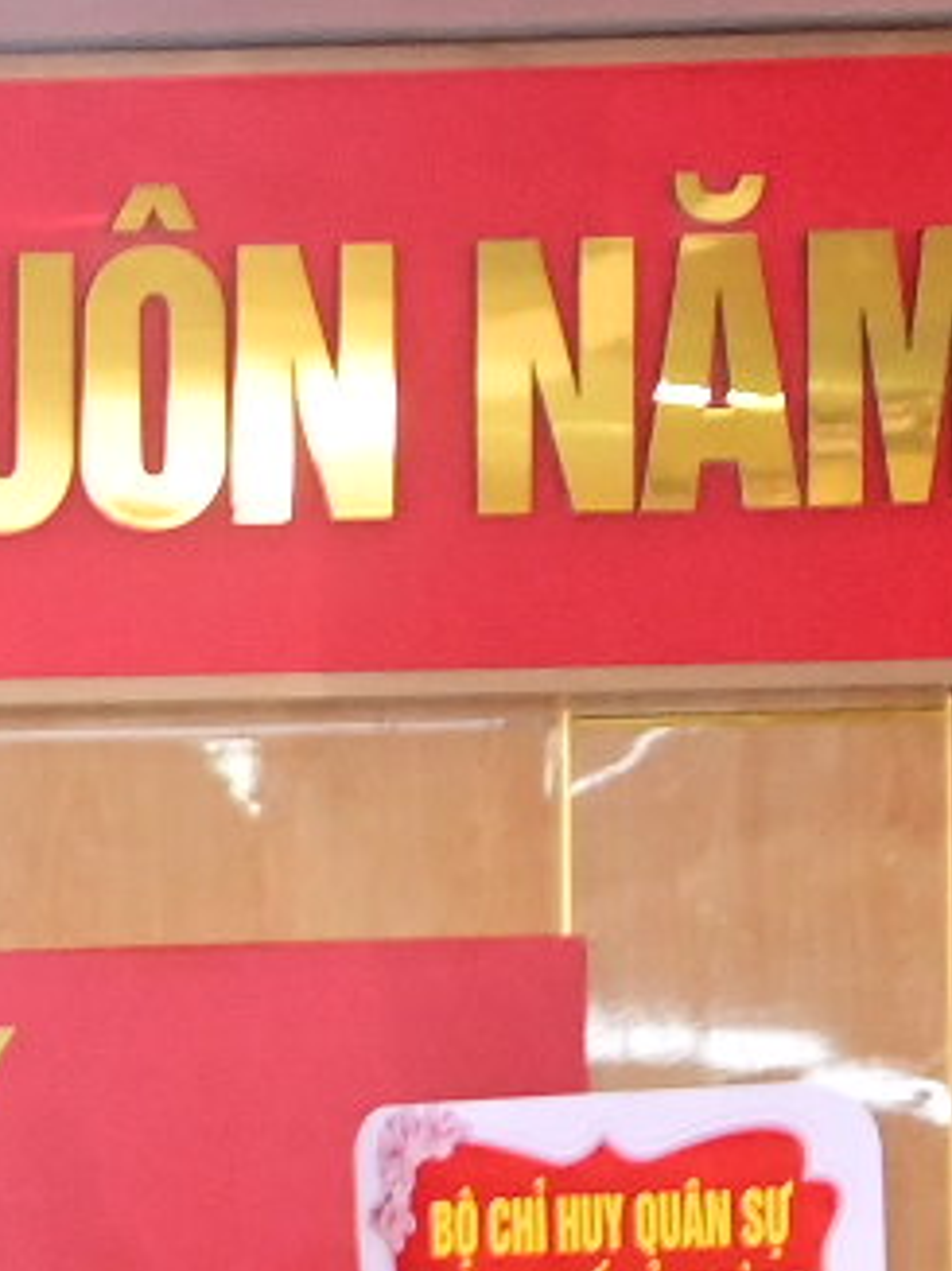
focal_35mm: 278
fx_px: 10201
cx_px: -2320
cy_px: 2359
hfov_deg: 5.0
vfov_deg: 6.9
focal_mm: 32
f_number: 4.2
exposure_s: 1/250
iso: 2000
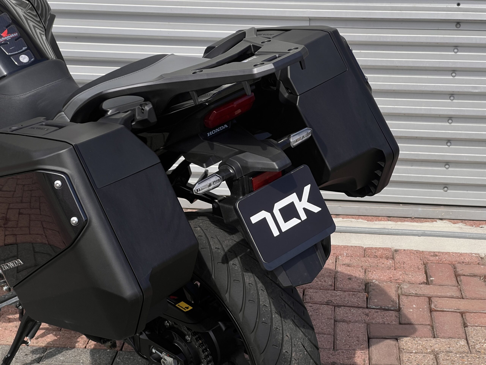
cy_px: 182
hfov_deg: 25.3
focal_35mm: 77
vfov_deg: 19.1
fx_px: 1081
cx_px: 243
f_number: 2.8
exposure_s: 1/708
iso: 32
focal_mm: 9
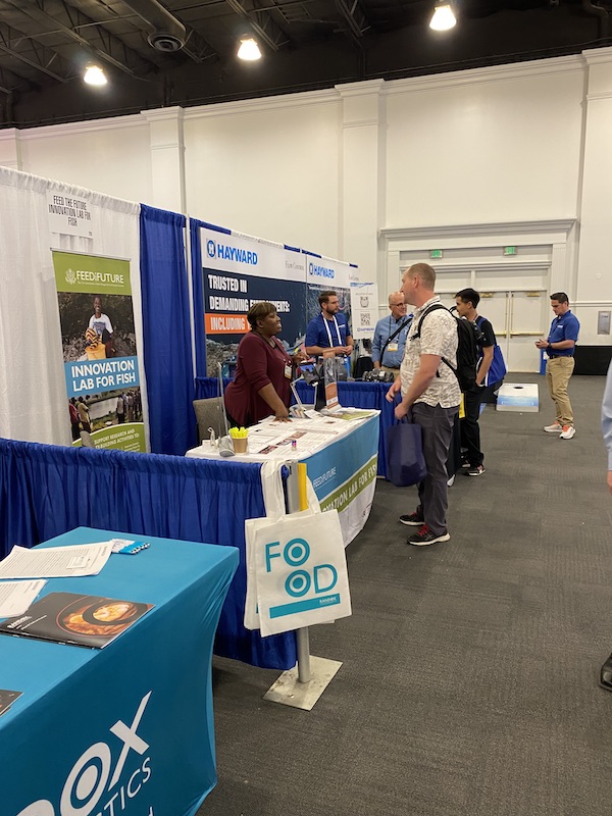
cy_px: 408
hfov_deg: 53.1
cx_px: 306
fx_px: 613
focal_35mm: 26
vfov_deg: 67.3
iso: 200
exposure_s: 1/60
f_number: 1.8
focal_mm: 4.25
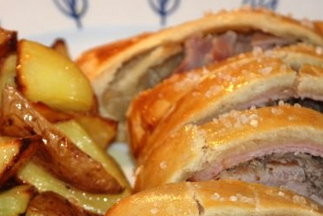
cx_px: 126
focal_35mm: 287
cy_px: 218
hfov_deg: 7.2
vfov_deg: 4.8
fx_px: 2579
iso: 160
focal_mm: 90
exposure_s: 1/60
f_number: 5.6
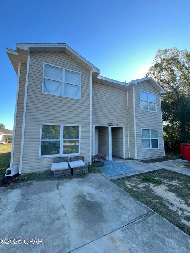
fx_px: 95
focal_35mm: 13
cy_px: 126
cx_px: 95
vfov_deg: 106.2
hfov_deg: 89.9
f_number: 1.8
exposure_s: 1/121
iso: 32
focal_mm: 1.57
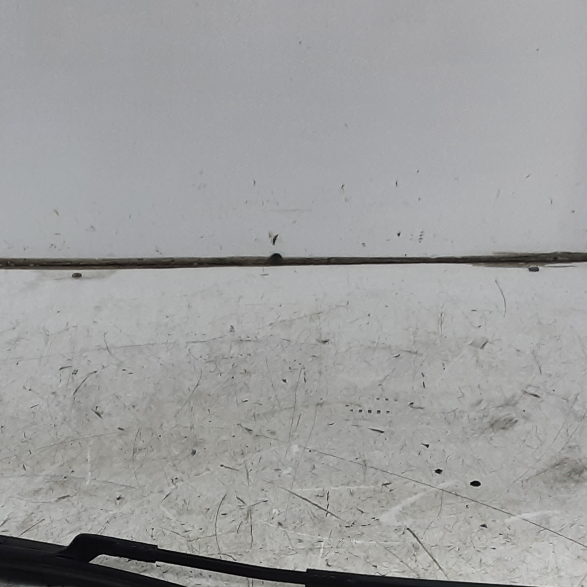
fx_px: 1266
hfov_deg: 25.9
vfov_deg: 24.9
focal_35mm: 66
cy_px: 580
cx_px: 189
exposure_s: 1/50
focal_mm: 2.91
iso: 100
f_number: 1.9
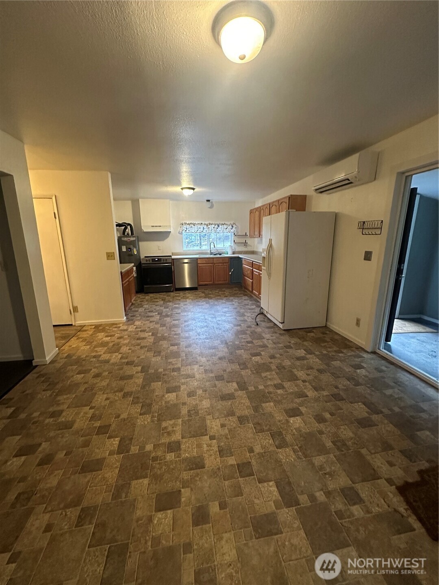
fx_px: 237
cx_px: 220
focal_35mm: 14
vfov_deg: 102.1
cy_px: 292
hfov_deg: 85.7
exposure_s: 1/60
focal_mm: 2.22
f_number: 2.2
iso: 640
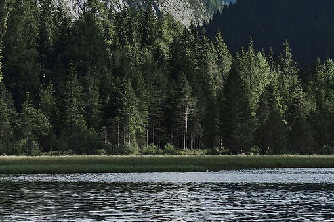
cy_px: -37
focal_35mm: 250
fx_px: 2319
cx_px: 83
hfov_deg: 8.2
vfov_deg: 5.5
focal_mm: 35
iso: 200
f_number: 8
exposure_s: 1/420
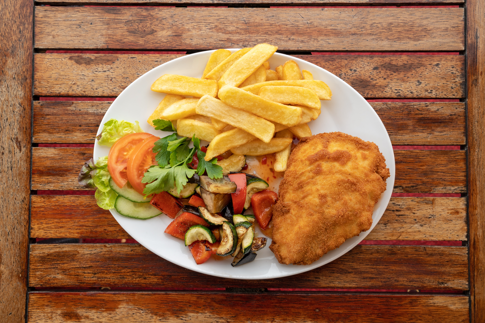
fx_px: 593
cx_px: 242
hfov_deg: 44.5
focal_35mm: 44
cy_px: 162
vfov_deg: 30.5
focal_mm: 44
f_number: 13
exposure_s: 1.5
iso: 320
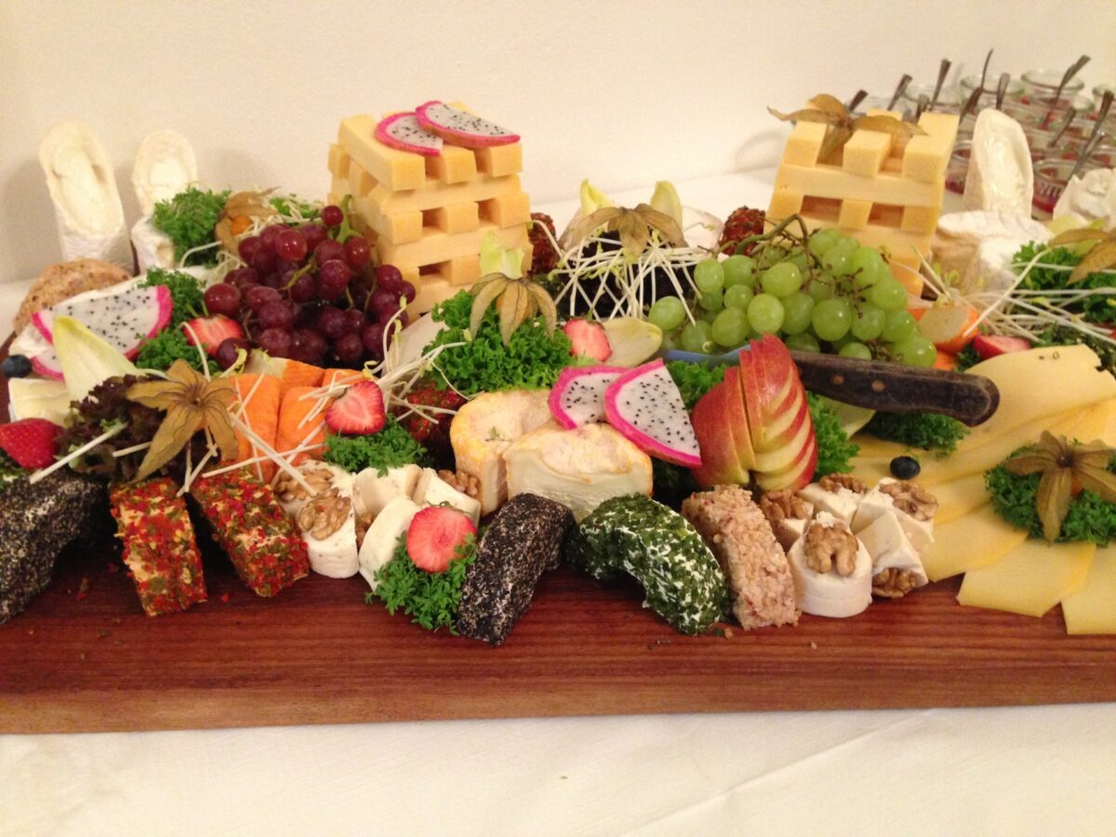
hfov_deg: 55.4
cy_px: 418
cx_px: 558
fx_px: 1064
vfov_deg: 42.9
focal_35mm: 33
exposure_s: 1/15
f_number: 2.4
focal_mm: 4.13
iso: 400
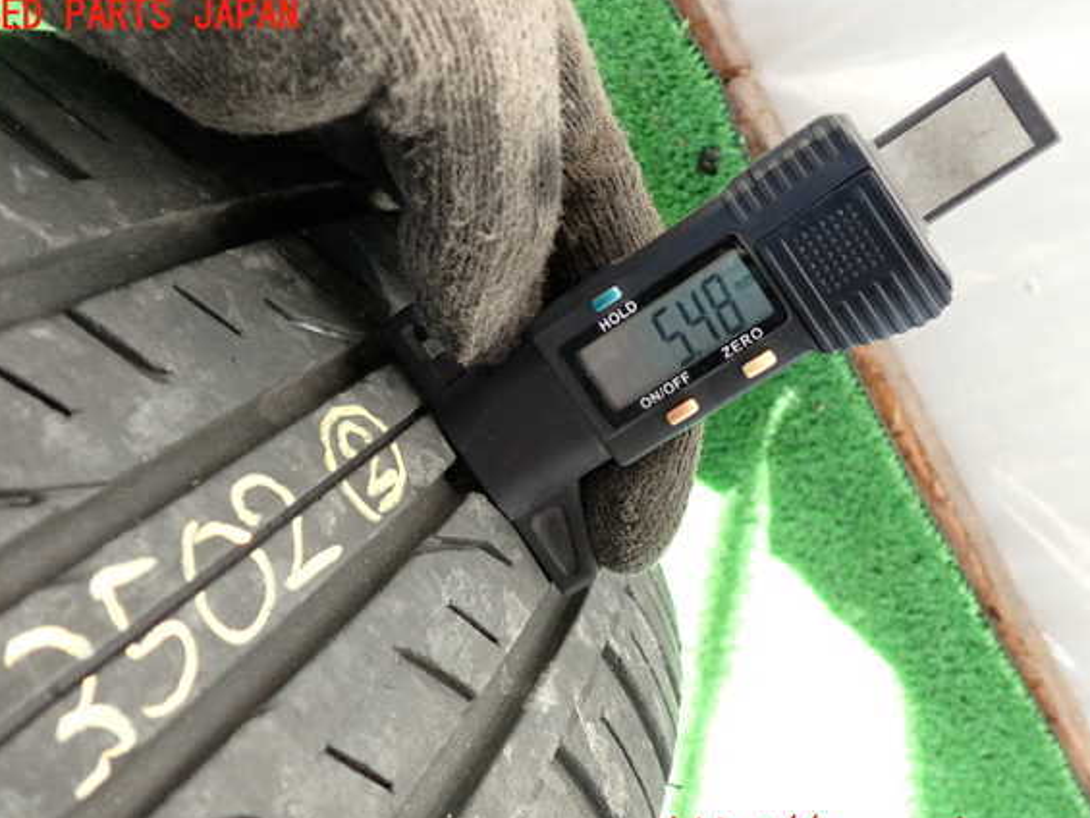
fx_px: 1071
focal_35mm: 34
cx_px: 527
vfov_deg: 41.8
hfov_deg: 53.9
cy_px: 426
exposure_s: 1/125
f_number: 2.4
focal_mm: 5.79
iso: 320
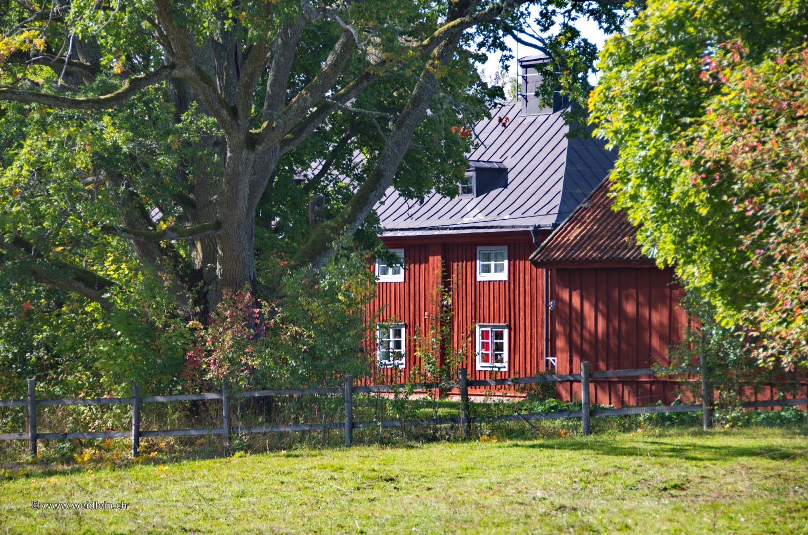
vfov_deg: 9.5
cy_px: 268
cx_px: 405
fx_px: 3214
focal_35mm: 144
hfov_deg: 14.3
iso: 100
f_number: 5.6
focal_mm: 95
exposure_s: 1/125
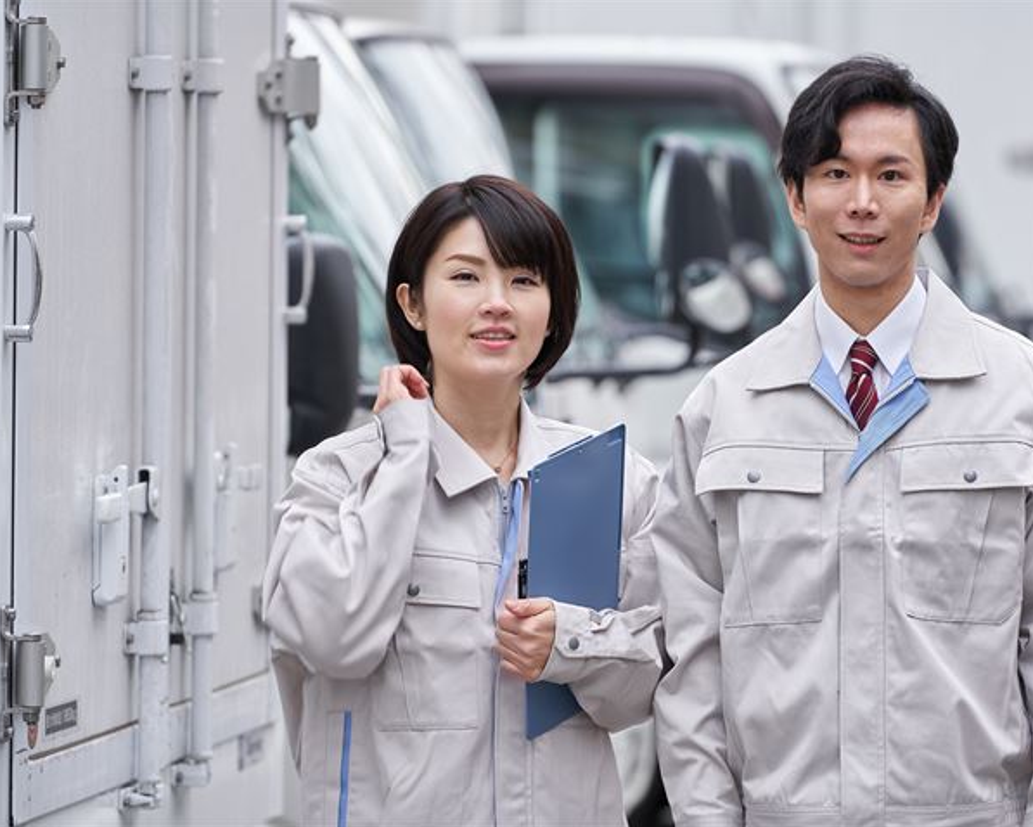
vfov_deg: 6.9
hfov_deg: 8.7
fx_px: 6820
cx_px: 587
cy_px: 414
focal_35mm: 223
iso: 200
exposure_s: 1/160
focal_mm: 197
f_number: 4
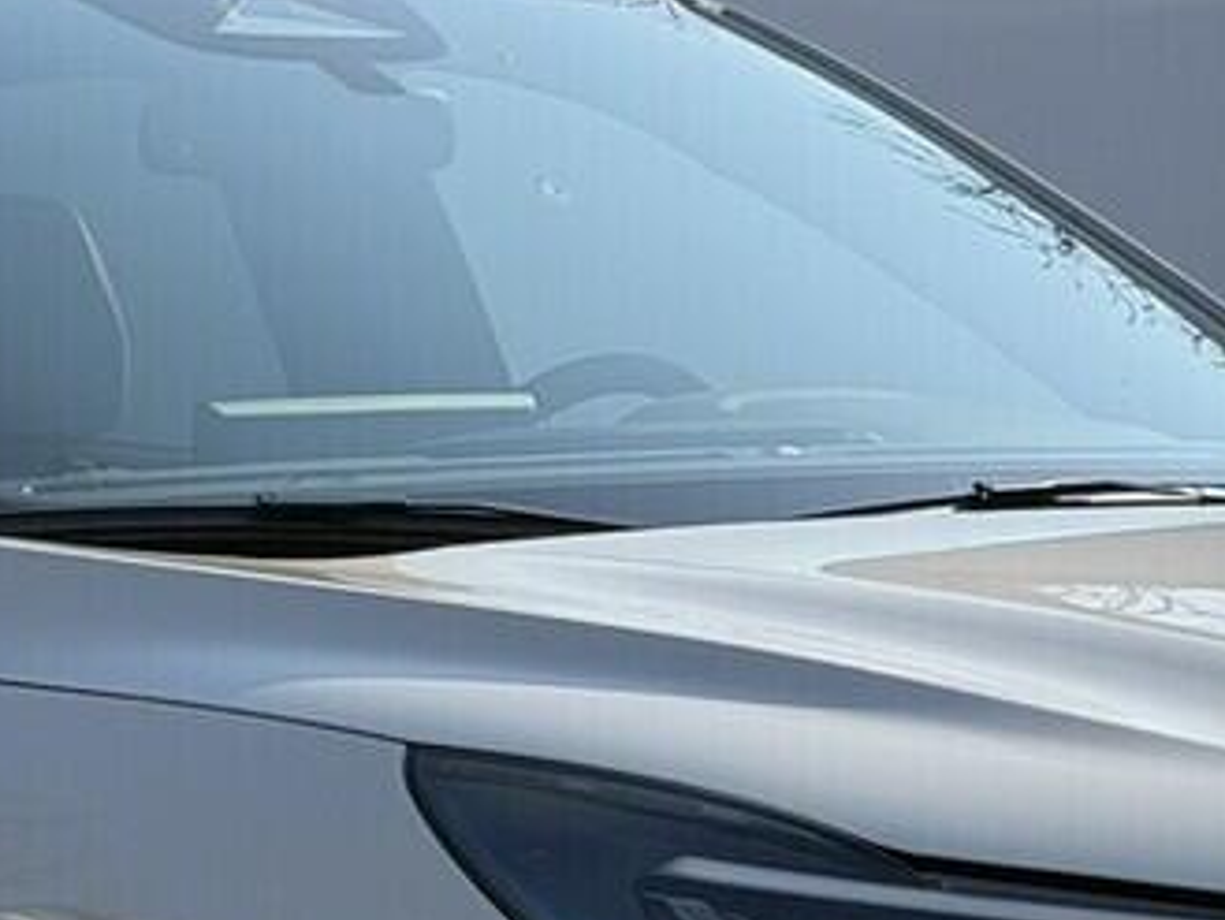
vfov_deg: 7.1
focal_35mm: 210
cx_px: 376
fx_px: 7434
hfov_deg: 9.4
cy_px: 536
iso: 64
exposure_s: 1/4587
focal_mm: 6.76
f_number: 1.78
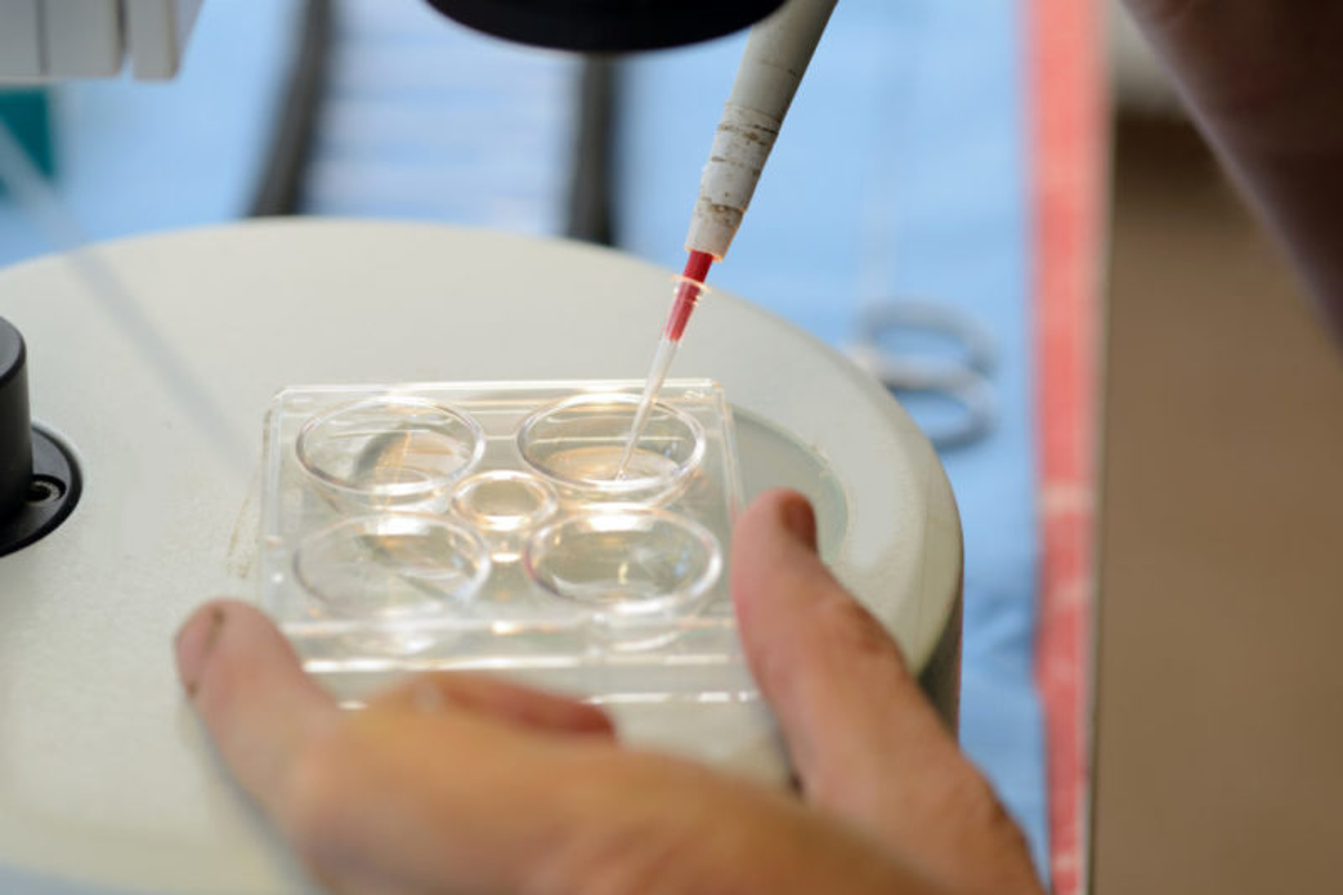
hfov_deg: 20.4
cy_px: 448
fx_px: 3730
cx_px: 672
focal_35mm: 100
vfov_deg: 13.7
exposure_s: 1/15
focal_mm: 100
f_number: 5
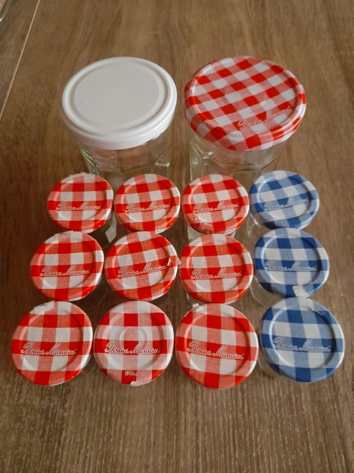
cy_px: 236
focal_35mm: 25
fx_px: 341
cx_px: 177
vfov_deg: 69.4
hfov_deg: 54.9
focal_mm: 4.6
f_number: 2
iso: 640
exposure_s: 1/10
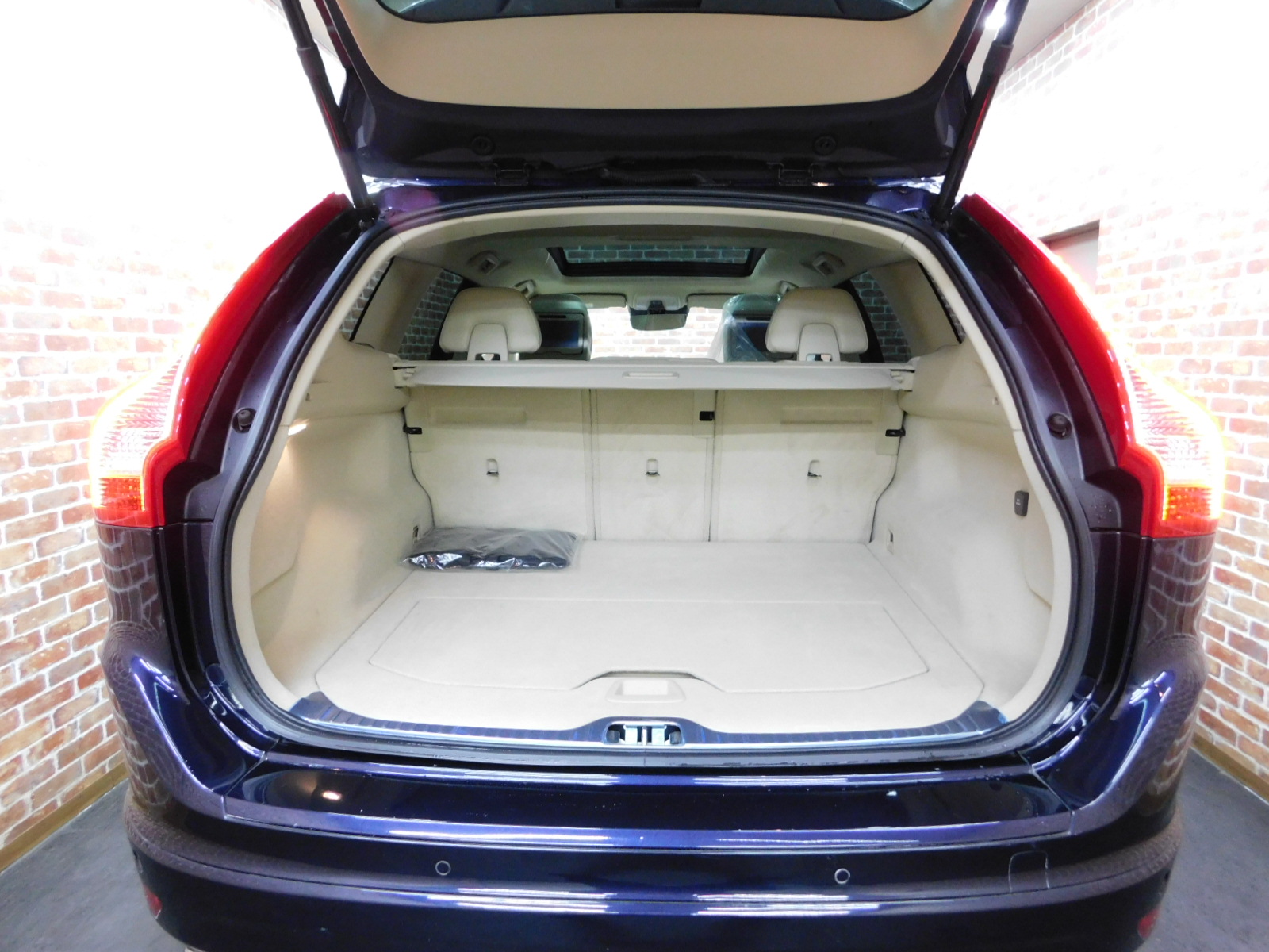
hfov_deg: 73.9
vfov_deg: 58.9
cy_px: 476
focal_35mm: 23
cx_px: 634
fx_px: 843
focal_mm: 4
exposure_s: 1/13
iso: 400
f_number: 3
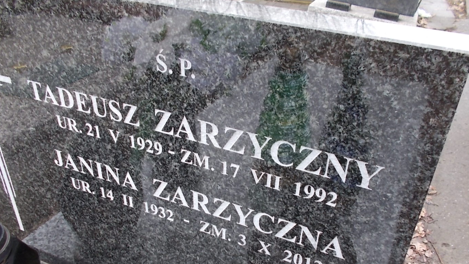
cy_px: 159
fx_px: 410
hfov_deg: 59.4
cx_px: 248
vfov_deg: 35.5
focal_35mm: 33
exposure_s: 1/60
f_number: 3.2
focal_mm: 4.6
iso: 80
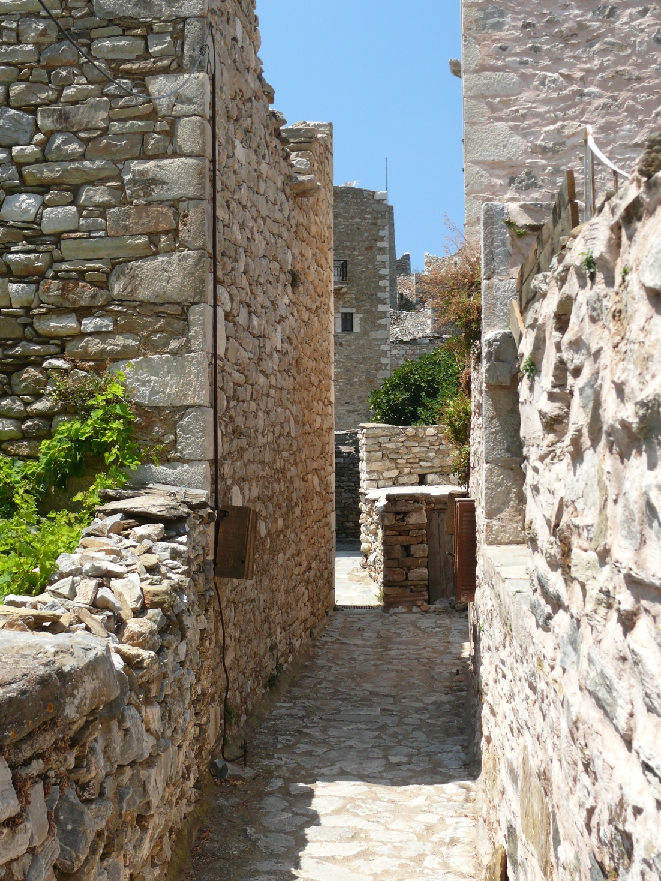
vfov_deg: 41.2
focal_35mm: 46
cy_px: 440
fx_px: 1171
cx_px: 330
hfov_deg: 31.5
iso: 100
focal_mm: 9.5
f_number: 4
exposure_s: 1/250
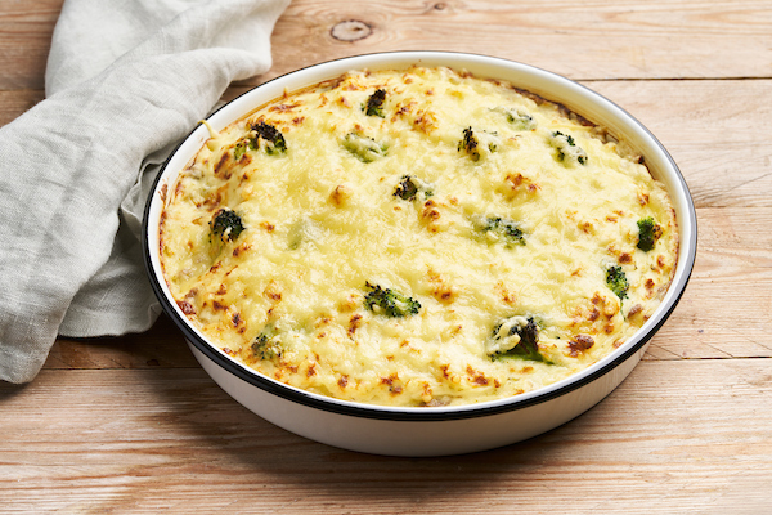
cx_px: 386
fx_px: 1930
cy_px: 258
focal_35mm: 90
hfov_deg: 22.6
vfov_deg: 15.2
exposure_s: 1/125
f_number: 11
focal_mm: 90
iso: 200
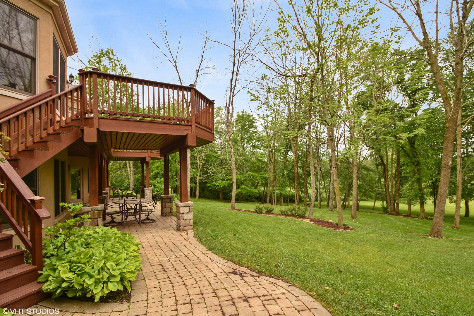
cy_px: 158
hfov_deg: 100.4
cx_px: 237
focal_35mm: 15
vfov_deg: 77.3
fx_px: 197
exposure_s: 1/125
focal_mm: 10
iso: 200
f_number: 7.1
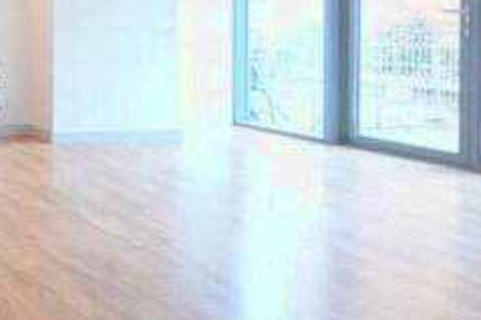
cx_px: -12
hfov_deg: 38.8
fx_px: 587
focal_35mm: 44
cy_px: 13
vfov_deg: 28.9
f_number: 4
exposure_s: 1/60
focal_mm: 10
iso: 1600
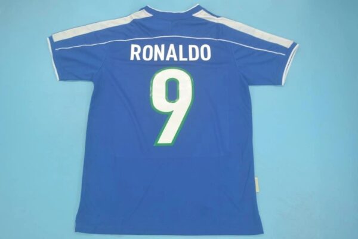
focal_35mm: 39
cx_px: 179
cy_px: 120
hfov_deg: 49.6
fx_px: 388
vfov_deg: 34.2
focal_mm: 26
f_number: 4.2
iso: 200
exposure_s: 1/80
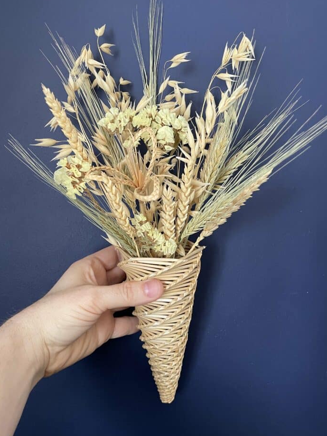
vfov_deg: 61.6
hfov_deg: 48.2
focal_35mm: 29
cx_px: 157
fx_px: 365
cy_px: 213
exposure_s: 1/60
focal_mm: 4.2
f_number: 1.6
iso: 320
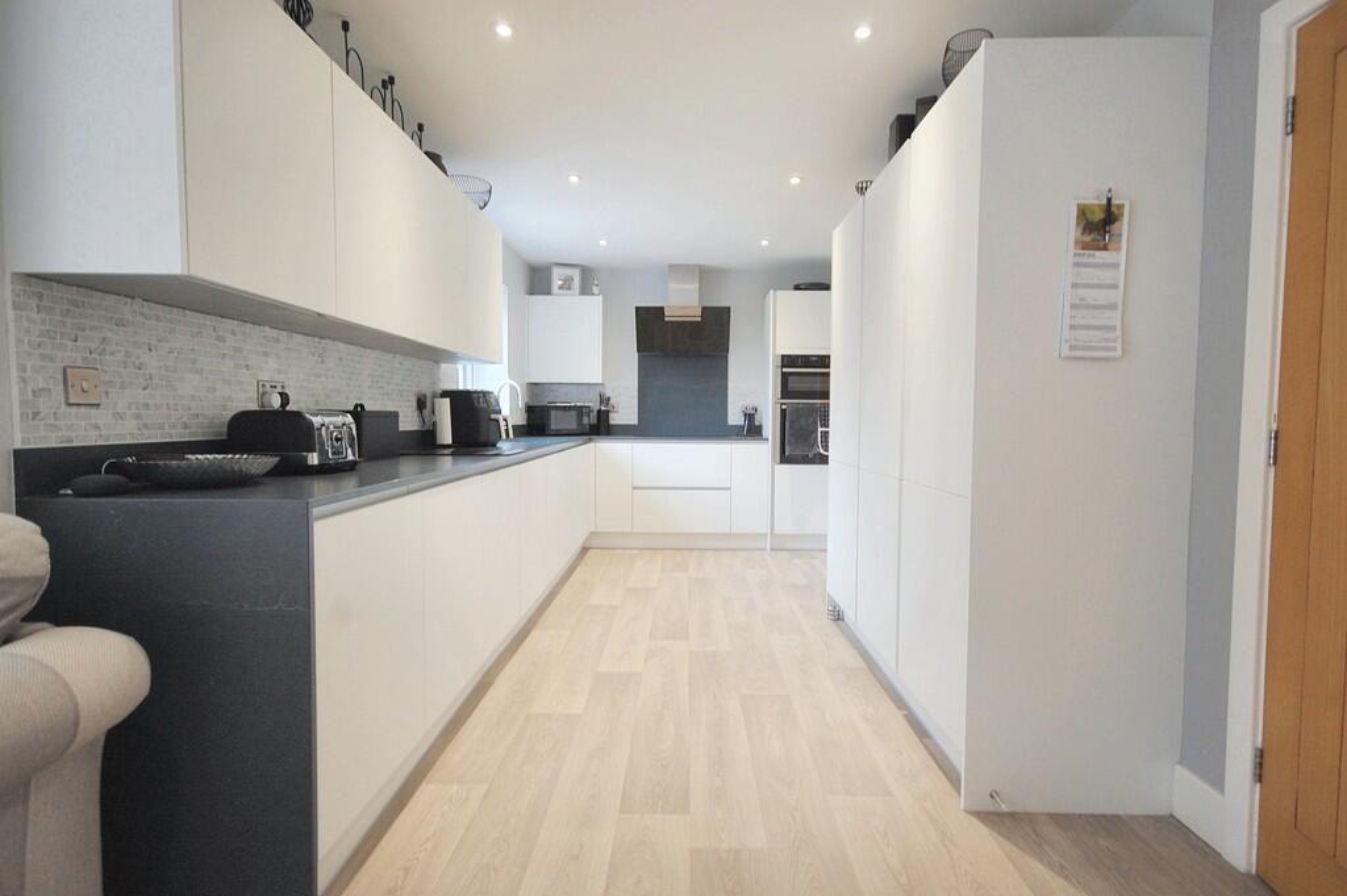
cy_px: 448
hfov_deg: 85.5
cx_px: 674
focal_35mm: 20
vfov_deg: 63.1
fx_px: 729
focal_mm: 13
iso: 200
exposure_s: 1/30
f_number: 4.5
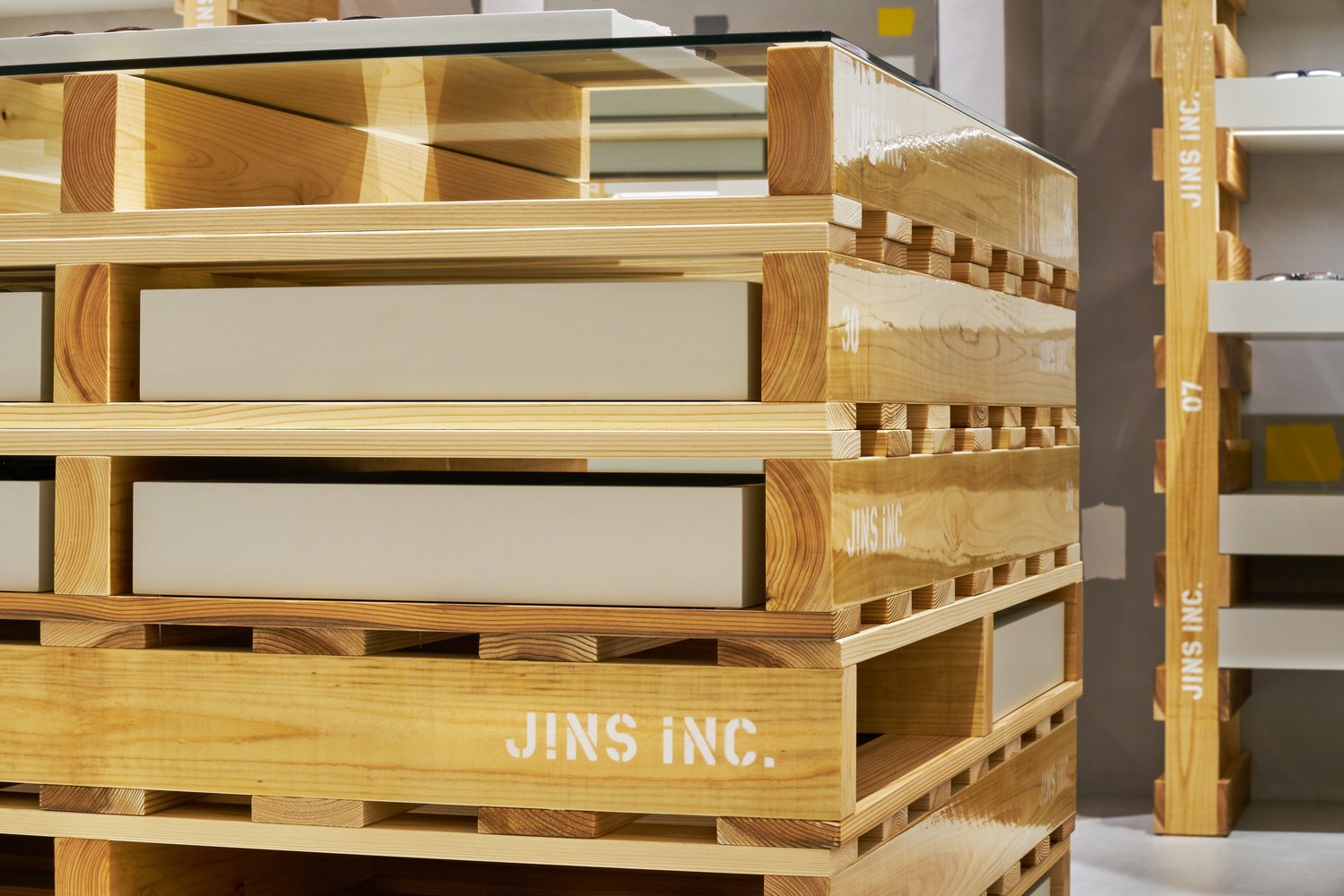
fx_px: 2614
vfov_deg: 19.5
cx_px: 672
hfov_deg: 28.8
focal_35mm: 70
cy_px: 448
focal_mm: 70
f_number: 16
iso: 400
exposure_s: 1/8
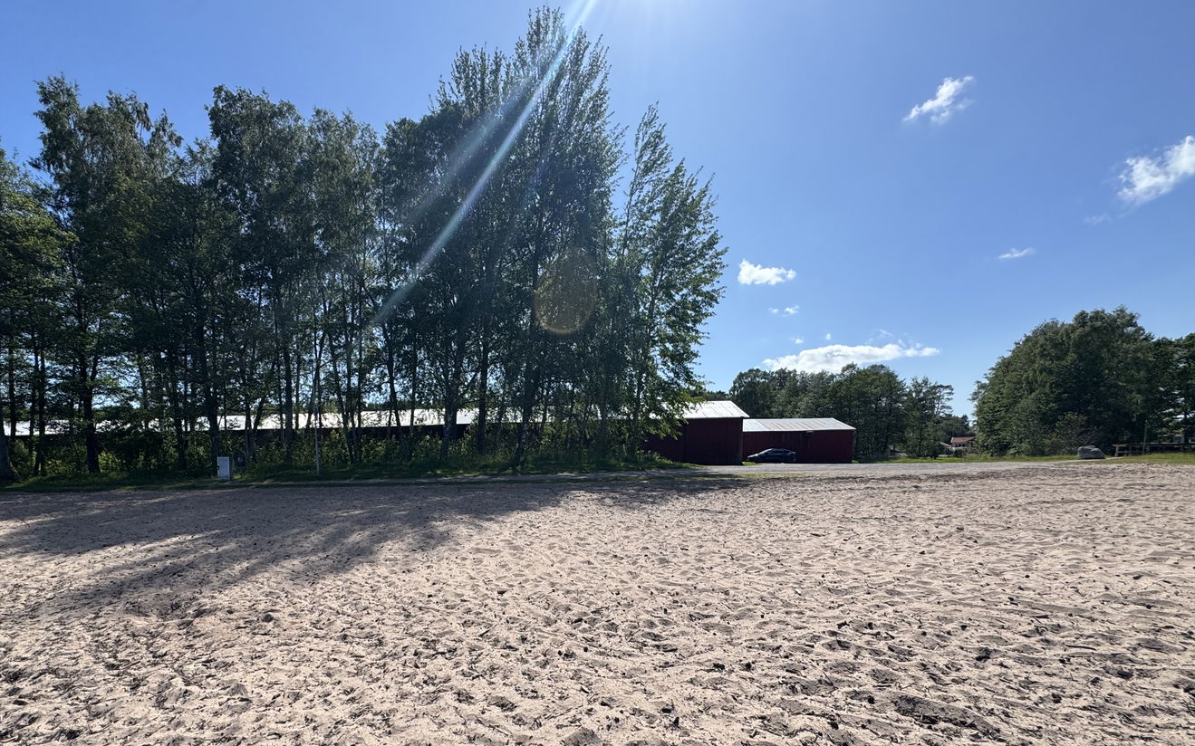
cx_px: 515
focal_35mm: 18
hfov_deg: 90.5
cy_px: 513
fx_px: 586
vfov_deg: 62.9
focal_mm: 2.22
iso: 50
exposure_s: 1/1748
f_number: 2.2
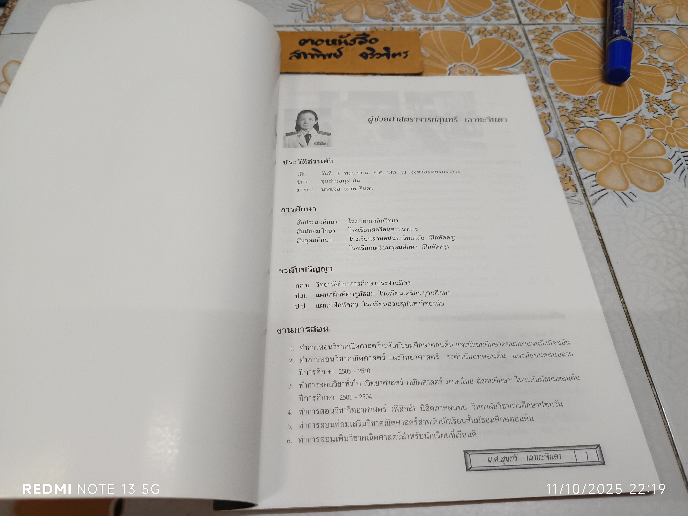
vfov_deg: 56.8
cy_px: 258
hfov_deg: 71.6
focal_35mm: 24
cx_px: 344
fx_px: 477
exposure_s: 1/50
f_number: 1.7
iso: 931
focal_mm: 5.31
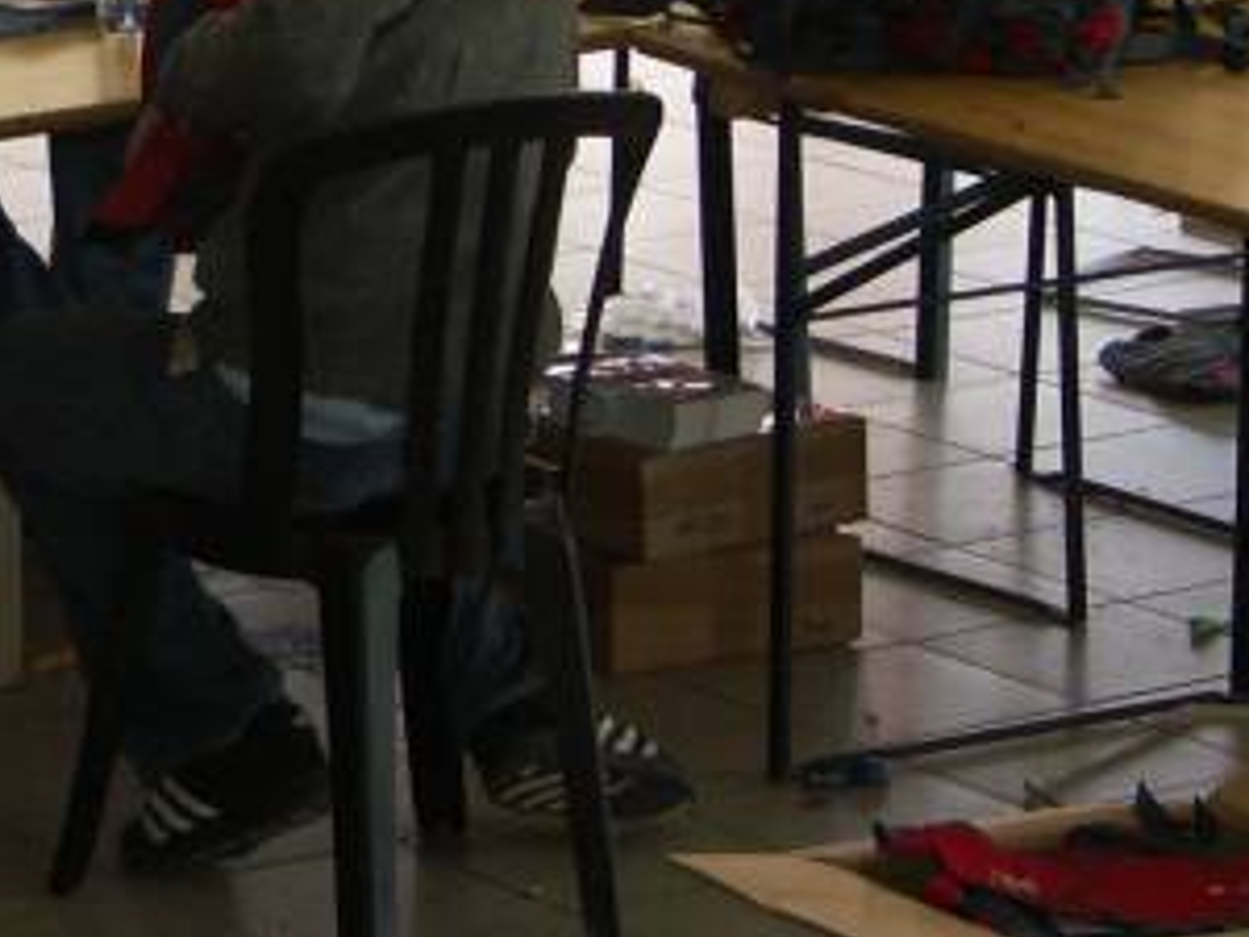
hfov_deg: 8.5
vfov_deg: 6.4
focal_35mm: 232
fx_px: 8371
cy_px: 137
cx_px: -8
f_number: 3.2
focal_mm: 17.33
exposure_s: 1/60
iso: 100
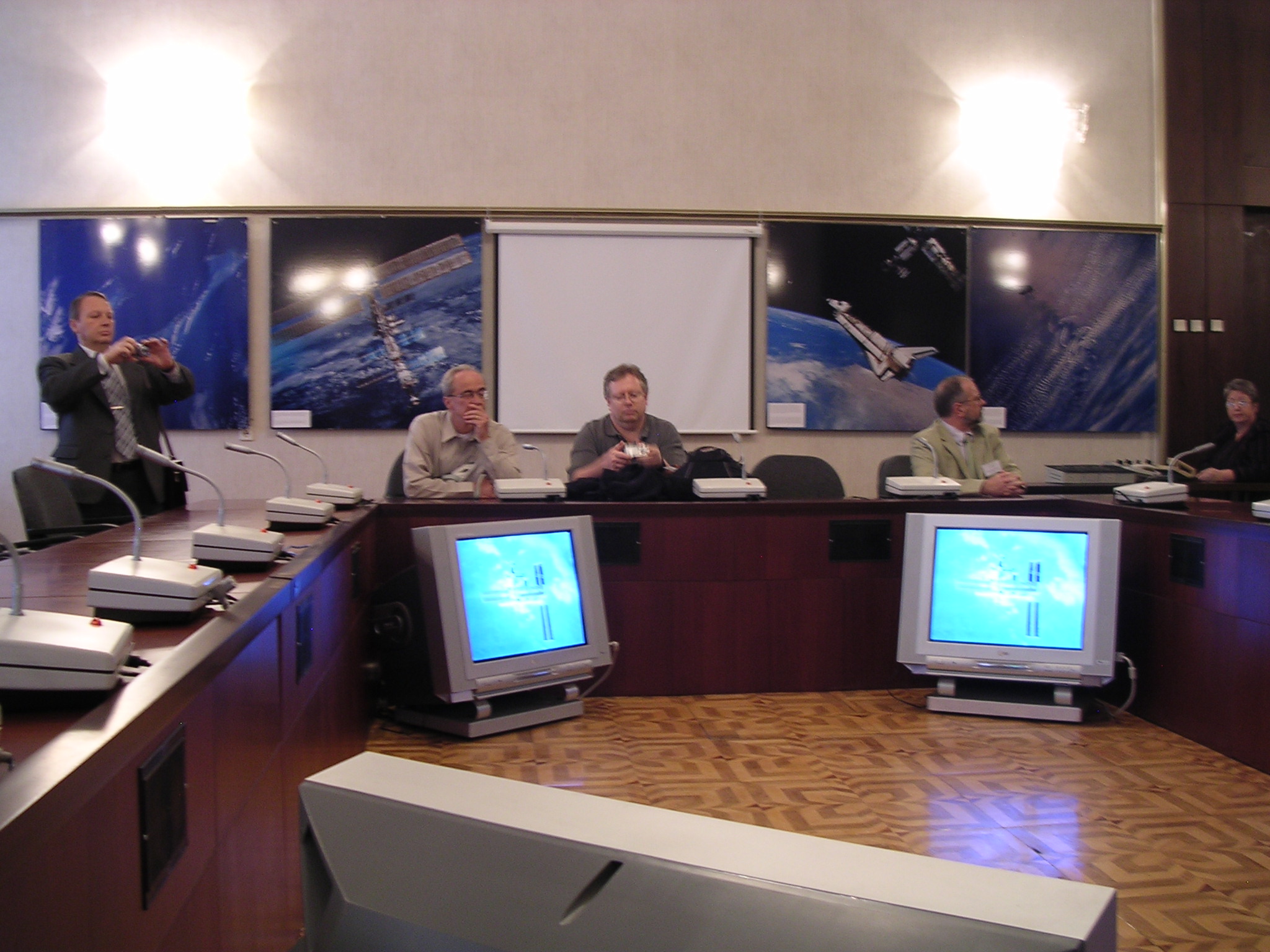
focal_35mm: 38
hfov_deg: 49.0
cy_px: 476
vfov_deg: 37.7
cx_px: 635
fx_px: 1394
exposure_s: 1/7.4
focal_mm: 5.8
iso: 100
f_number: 2.8
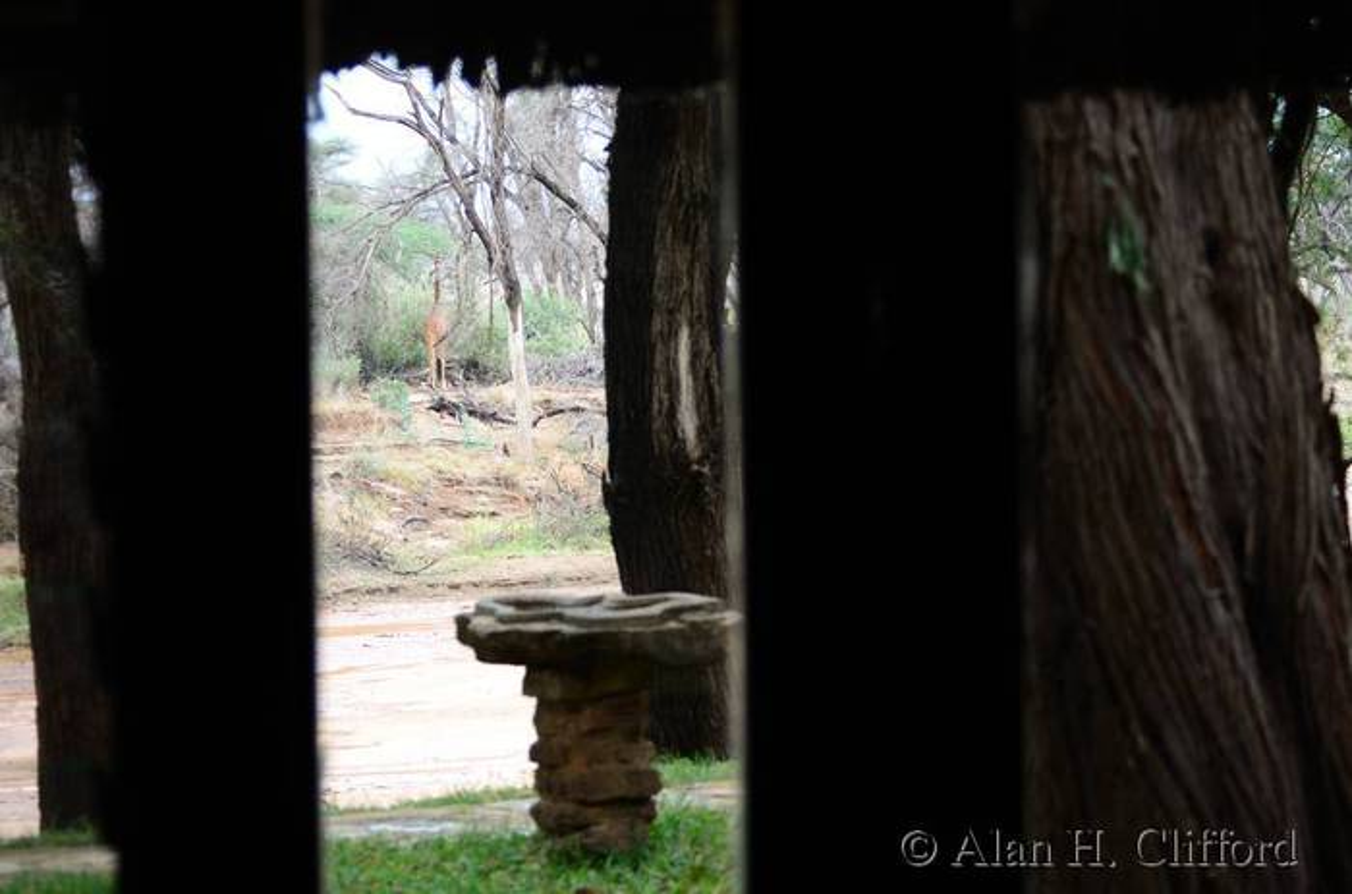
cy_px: 447
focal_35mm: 120
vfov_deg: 11.4
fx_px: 4495
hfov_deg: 17.1
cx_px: 676
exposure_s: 1/200
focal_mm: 80
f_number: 4.5
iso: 250
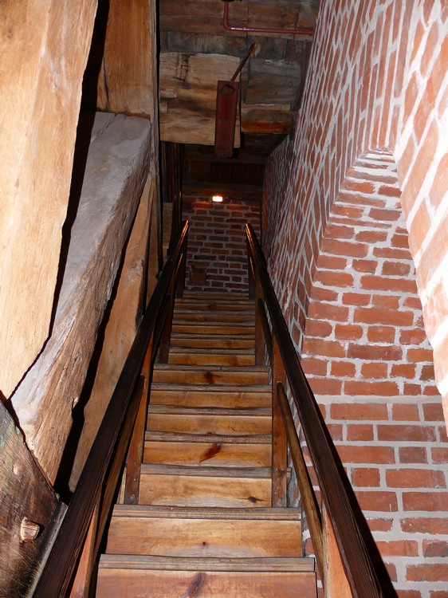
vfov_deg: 52.6
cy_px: 299
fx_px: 604
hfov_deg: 40.7
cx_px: 224
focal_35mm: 35
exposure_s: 1/30
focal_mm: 7.4
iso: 100
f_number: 2.8
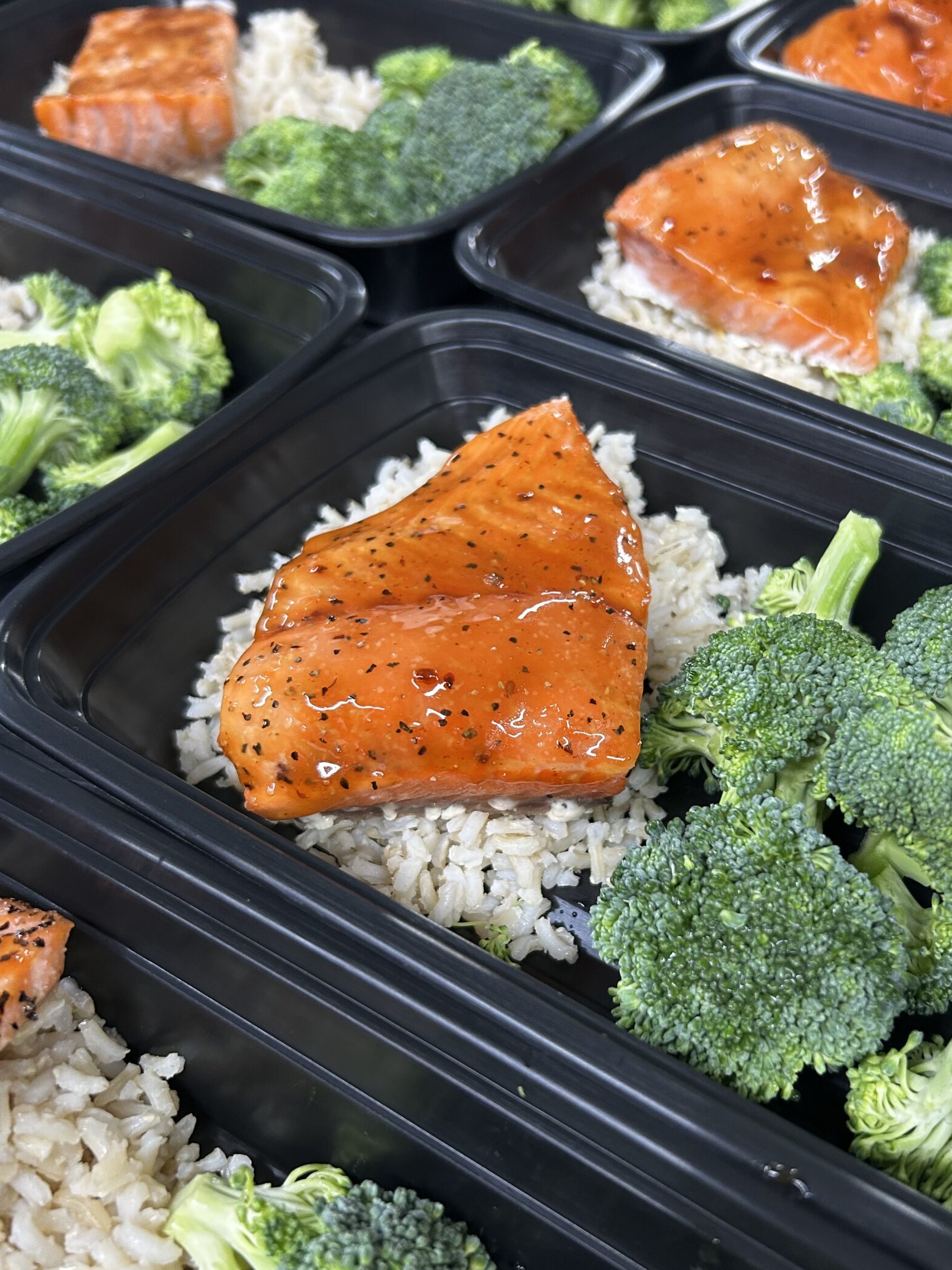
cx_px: 579
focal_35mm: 32
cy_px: 698
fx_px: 1173
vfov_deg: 56.7
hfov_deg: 43.9
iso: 160
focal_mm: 5.7
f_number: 1.5
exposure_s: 1/60
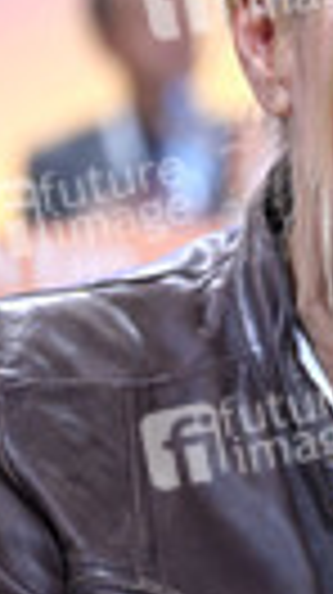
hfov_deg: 4.8
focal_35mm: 251
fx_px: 3950
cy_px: 324
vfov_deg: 8.6
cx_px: 587
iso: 1000
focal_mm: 70
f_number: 2.8
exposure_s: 1/320
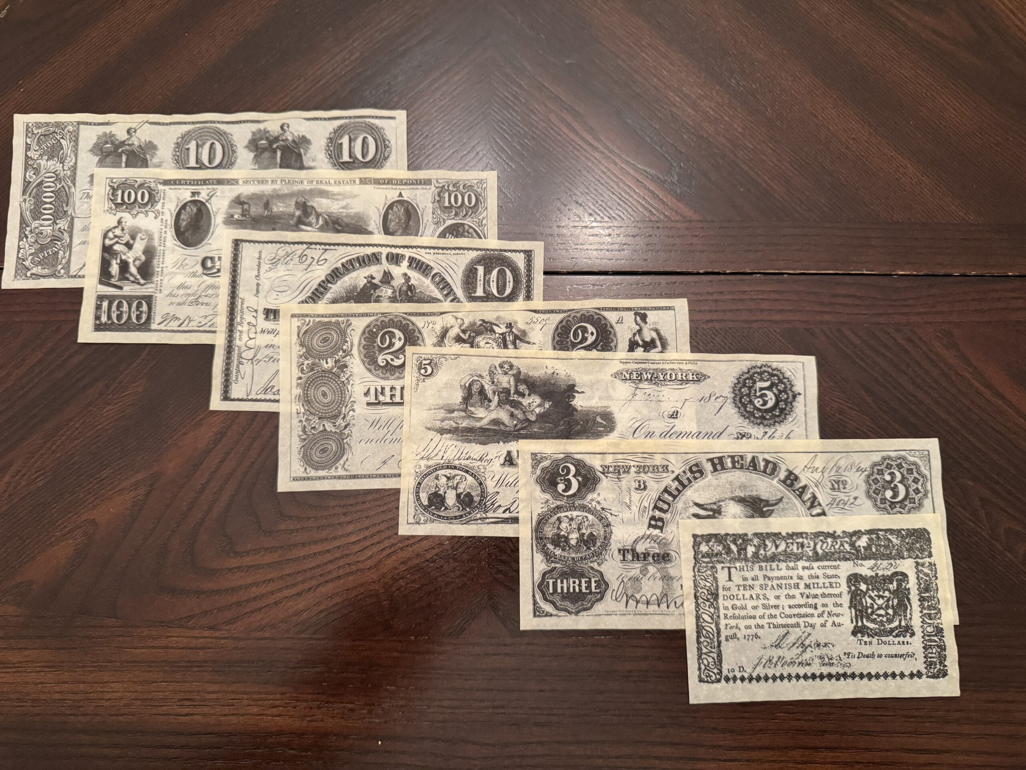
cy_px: 385
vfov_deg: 56.8
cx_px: 513
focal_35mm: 24
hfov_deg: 71.6
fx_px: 711
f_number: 1.78
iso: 640
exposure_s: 1/60
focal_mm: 6.76
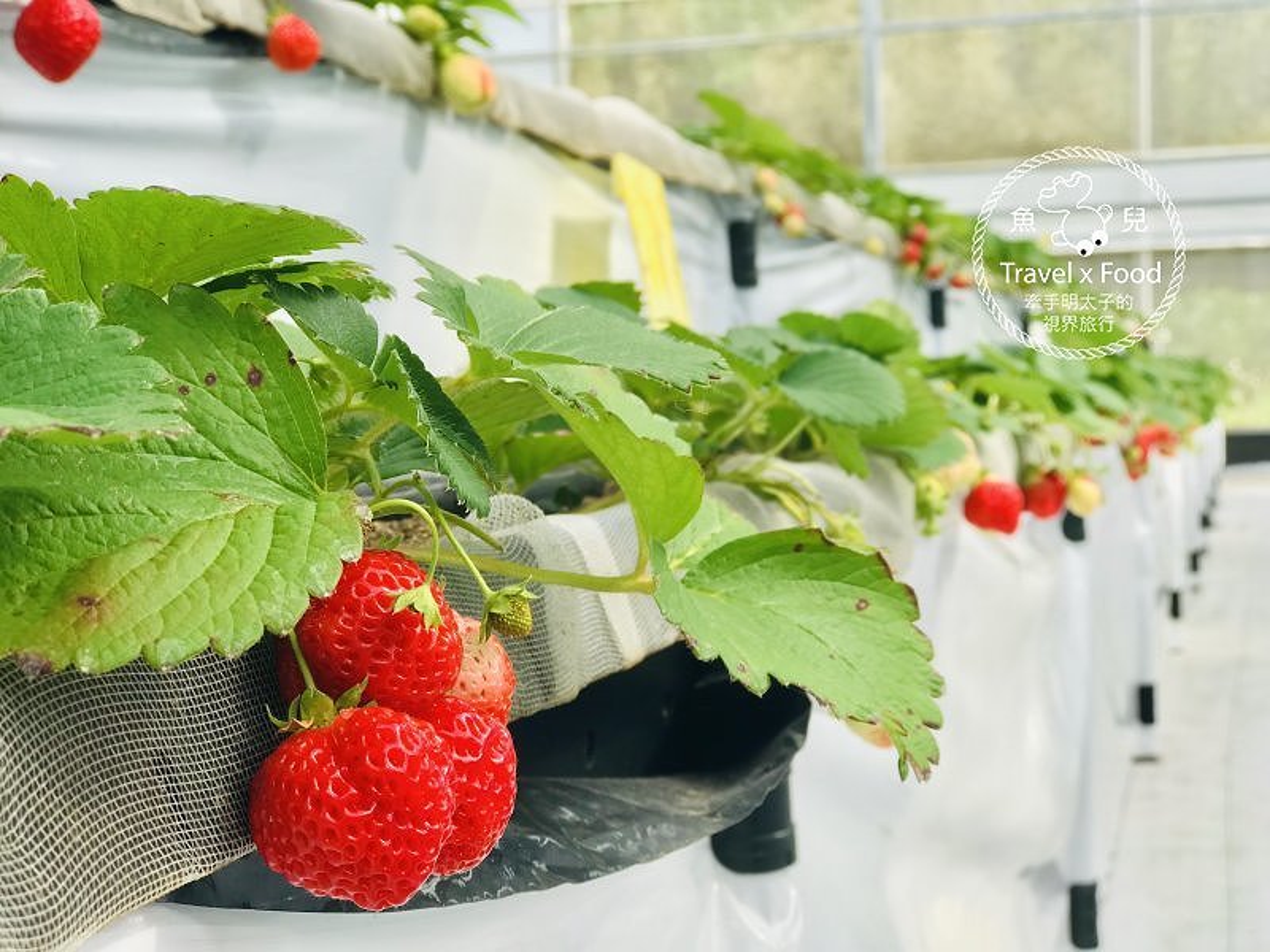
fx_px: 2091
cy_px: 476
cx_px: 635
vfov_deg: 25.7
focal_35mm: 57
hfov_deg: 33.8
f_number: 2.8
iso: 20
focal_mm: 6.6
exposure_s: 1/138
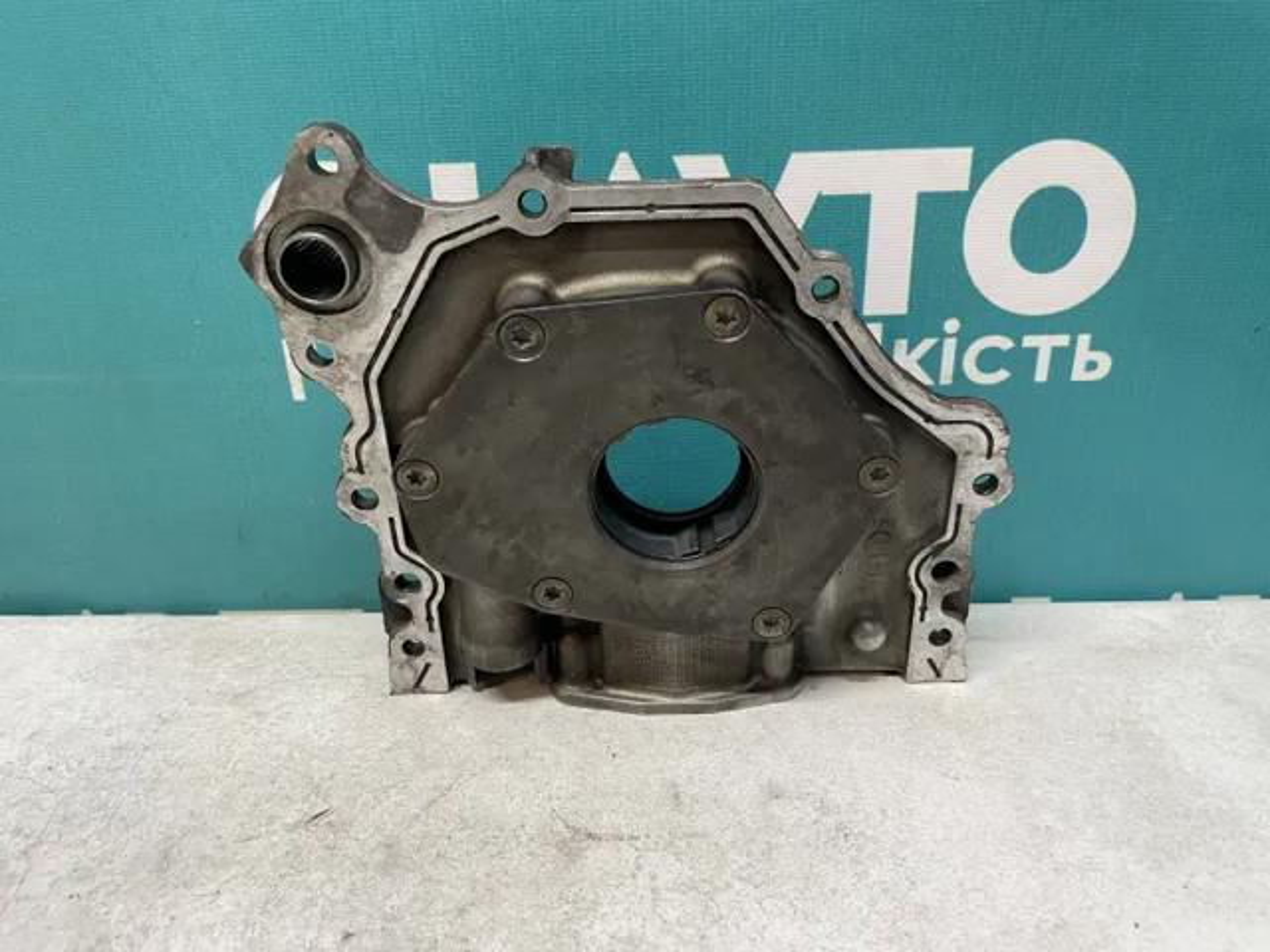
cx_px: 635
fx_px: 954
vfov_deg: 53.1
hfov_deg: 67.3
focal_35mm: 26
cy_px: 476
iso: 80
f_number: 1.6
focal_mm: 4.2
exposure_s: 1/50
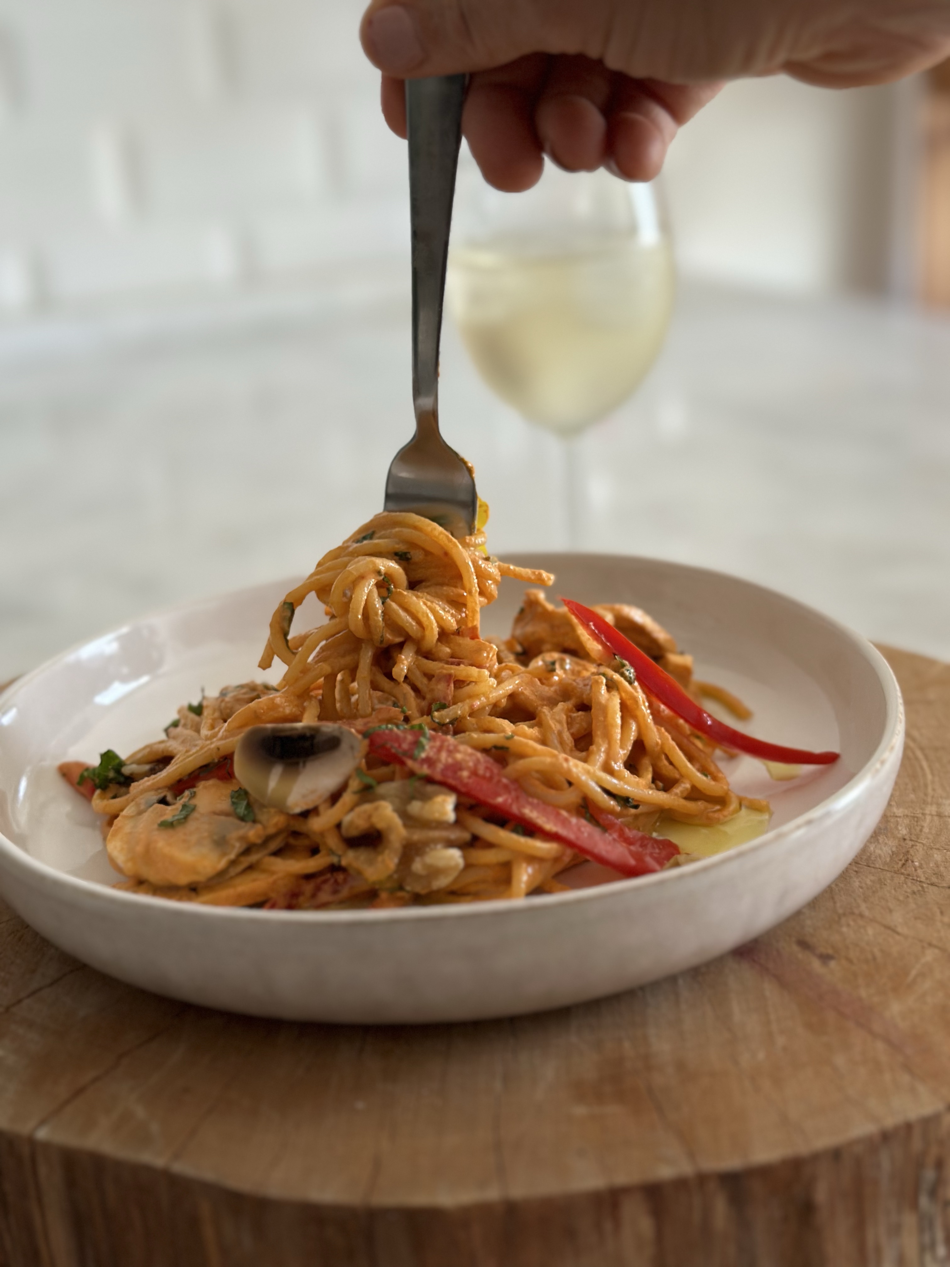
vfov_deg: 39.7
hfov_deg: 30.3
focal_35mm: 48
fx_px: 1756
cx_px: 475
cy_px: 634
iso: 125
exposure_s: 1/71
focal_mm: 6.86
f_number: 1.78
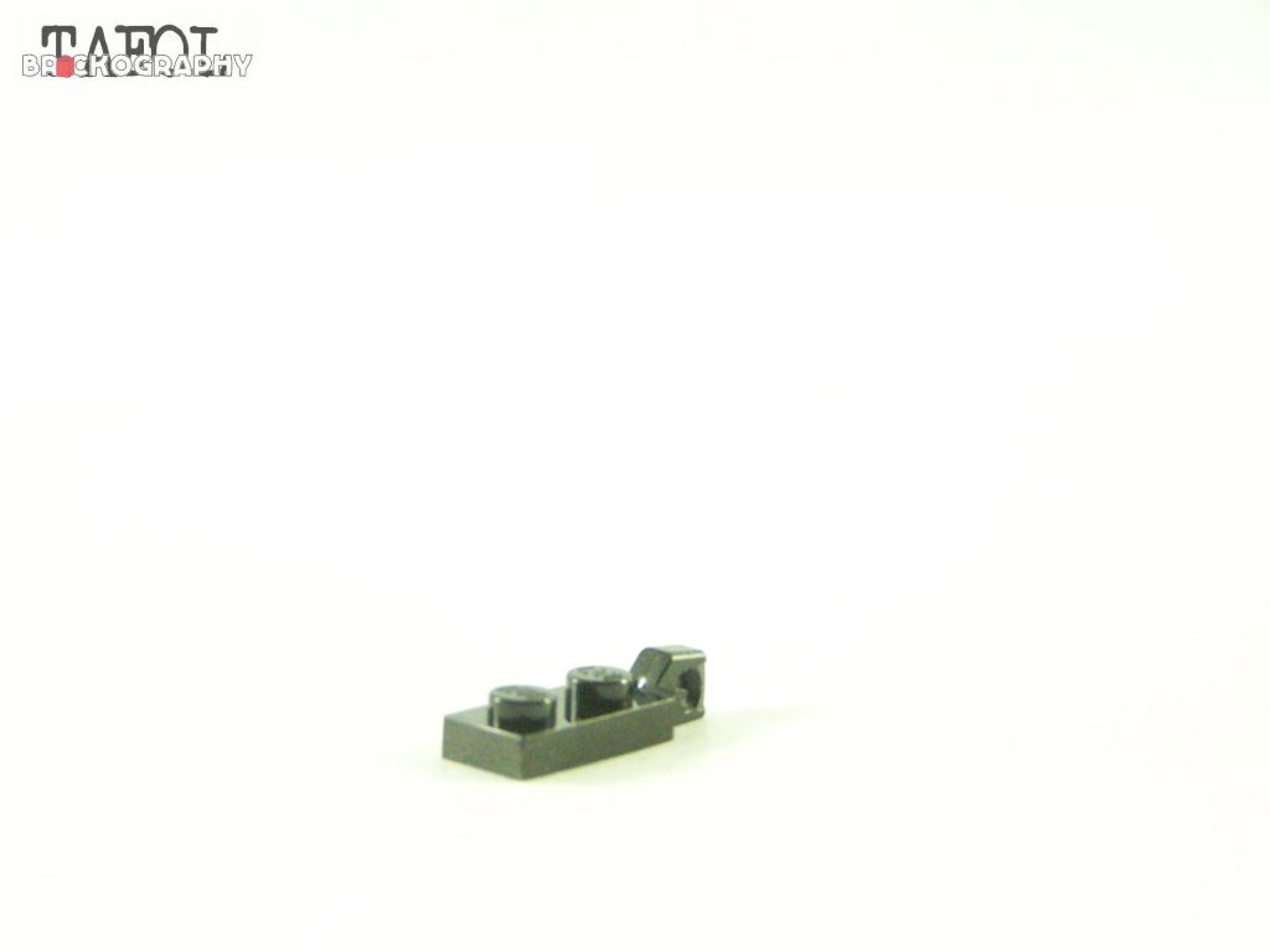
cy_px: 476
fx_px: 3852
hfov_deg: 18.7
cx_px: 635
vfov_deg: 14.1
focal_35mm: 105
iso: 400
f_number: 3.2
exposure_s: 1/60
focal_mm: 17.5
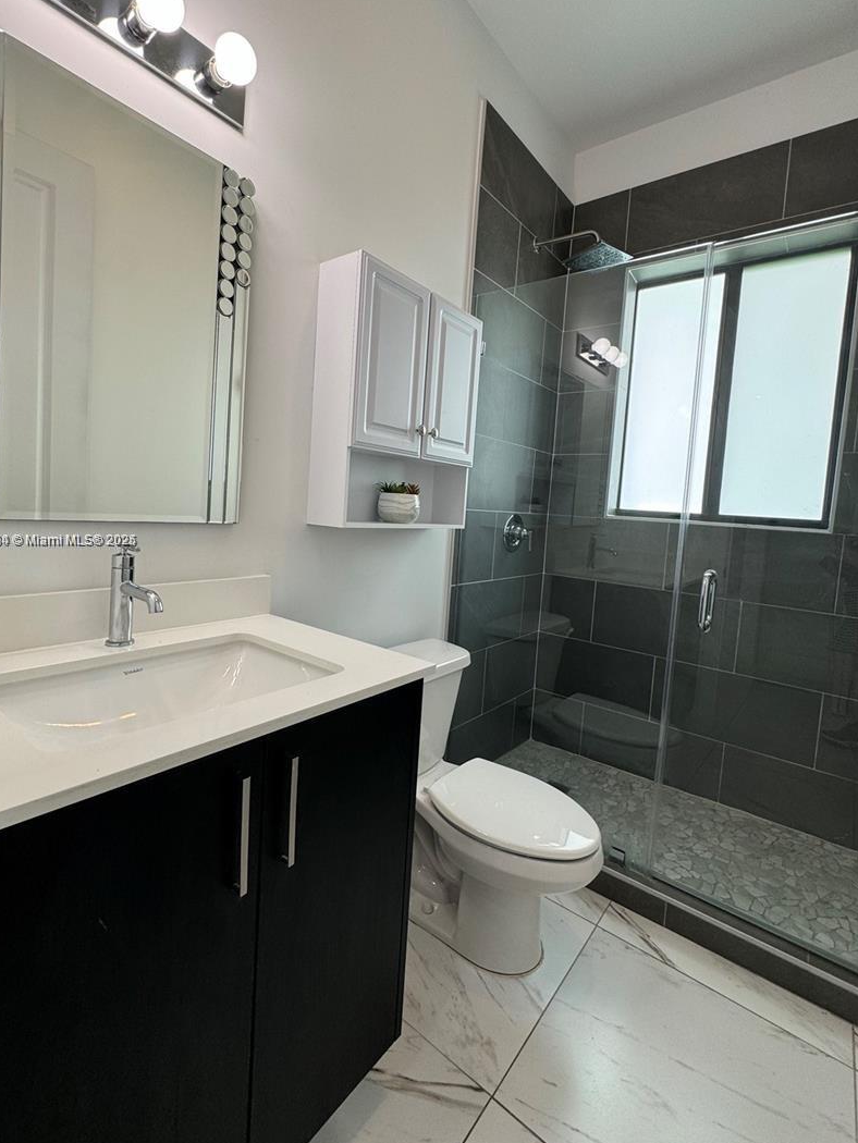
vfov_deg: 94.4
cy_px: 541
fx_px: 529
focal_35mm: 16
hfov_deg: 78.1
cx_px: 427
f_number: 2.2
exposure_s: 1/120
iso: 64
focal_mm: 2.22
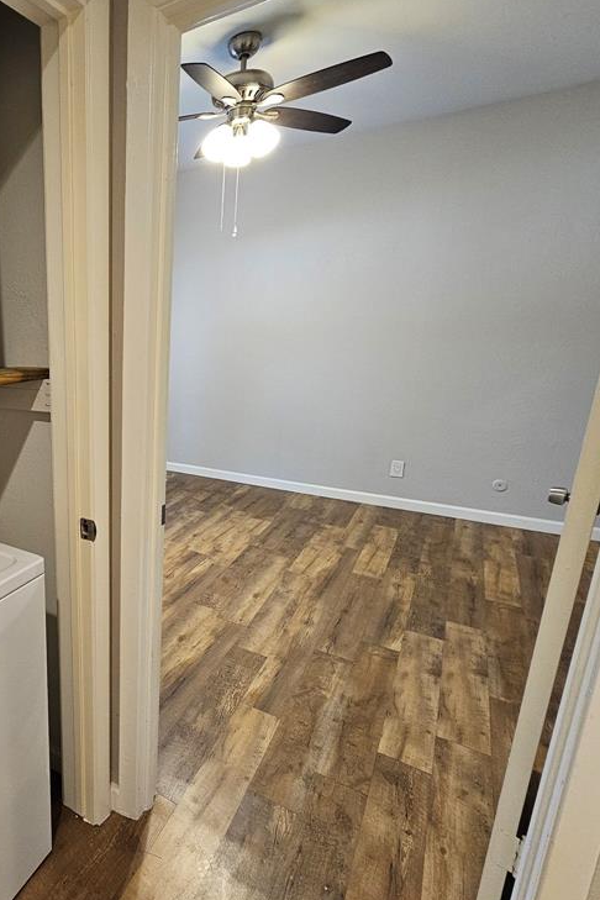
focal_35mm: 19
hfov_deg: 55.0
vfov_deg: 86.9
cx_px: 47
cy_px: 459
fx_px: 475
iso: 320
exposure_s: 1/60
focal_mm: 2.2
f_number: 2.2
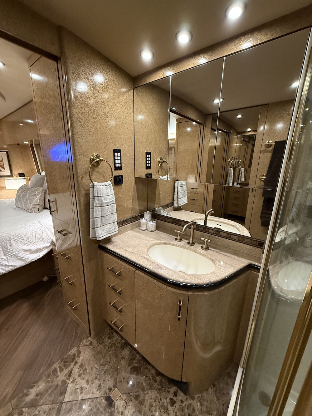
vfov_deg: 102.1
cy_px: 208
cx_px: 156
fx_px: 168
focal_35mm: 14
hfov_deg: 85.7
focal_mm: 2.22
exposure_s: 1/51
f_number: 2.2
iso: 400
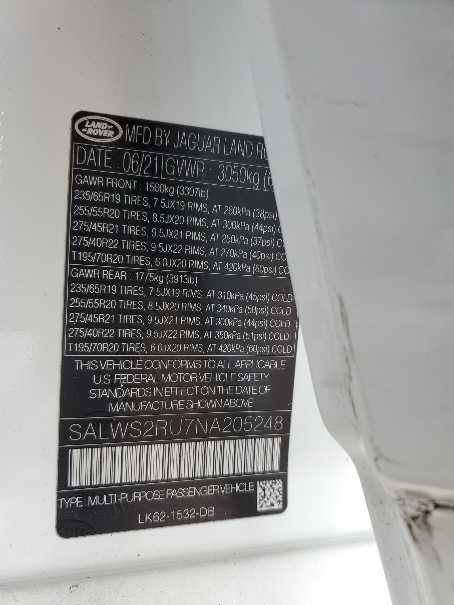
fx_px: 455
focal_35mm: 26
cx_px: 227
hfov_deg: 53.1
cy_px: 302
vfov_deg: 67.3
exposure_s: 1/167
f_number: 1.5
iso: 50
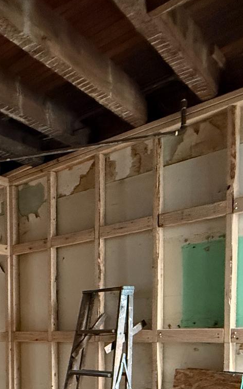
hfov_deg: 26.8
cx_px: -77
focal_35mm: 40
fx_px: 424
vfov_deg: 44.5
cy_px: 355
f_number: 2.2
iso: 800
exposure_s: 1/60
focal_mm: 2.22
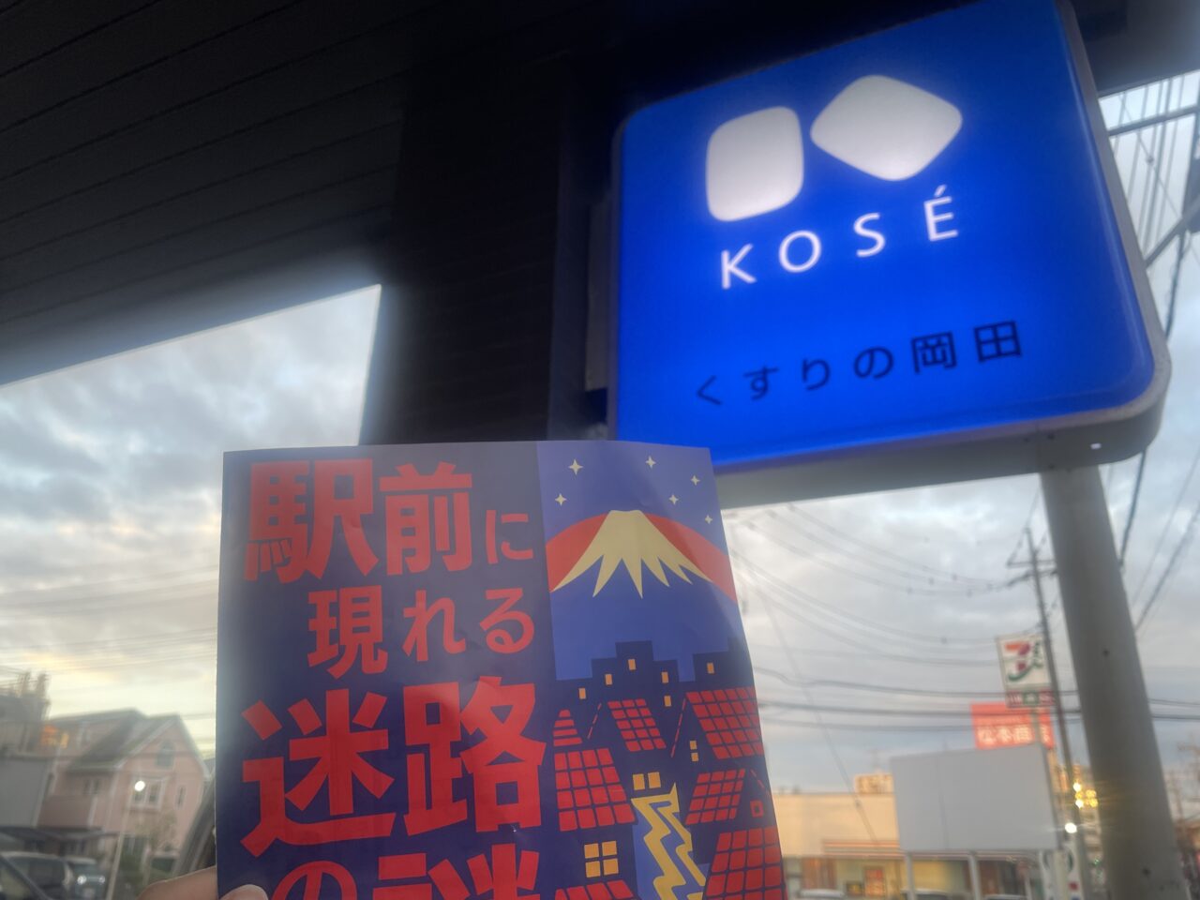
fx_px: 901
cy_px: 450
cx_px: 600
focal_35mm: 26
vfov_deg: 53.1
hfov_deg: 67.3
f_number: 1.6
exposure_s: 1/100
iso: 40
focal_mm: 4.2
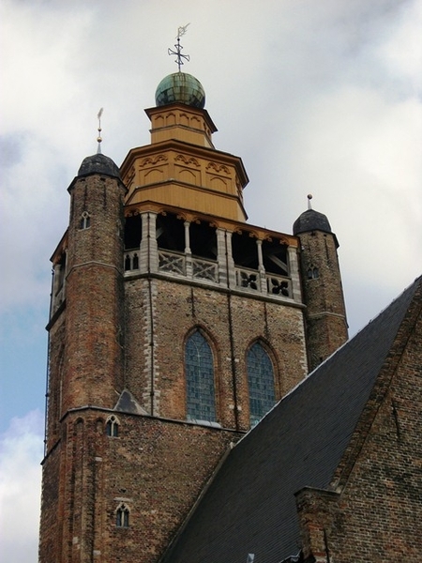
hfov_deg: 23.7
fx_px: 1008
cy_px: 282
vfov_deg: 31.2
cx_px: 211
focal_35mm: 62
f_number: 4.1
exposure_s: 1/500
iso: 80
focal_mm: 11
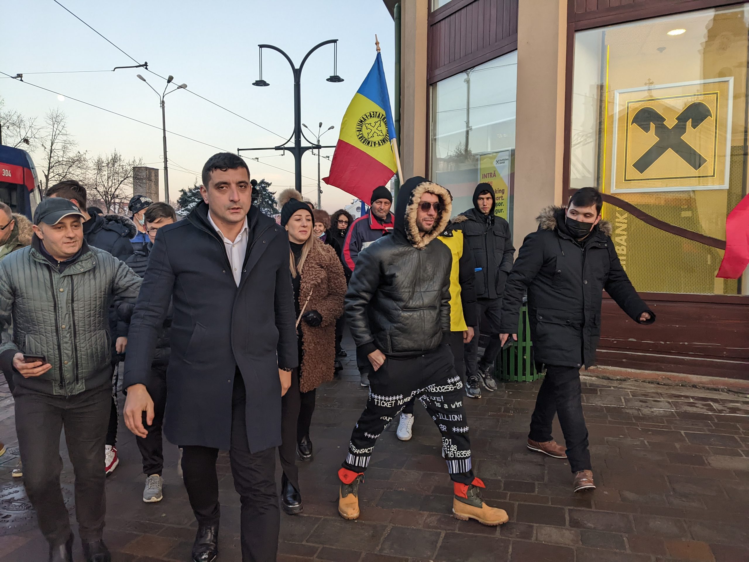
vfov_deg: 51.4
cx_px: 374
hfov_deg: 65.3
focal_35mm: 27
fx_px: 584
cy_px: 281
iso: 81
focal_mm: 4.38
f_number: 1.73
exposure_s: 1/252
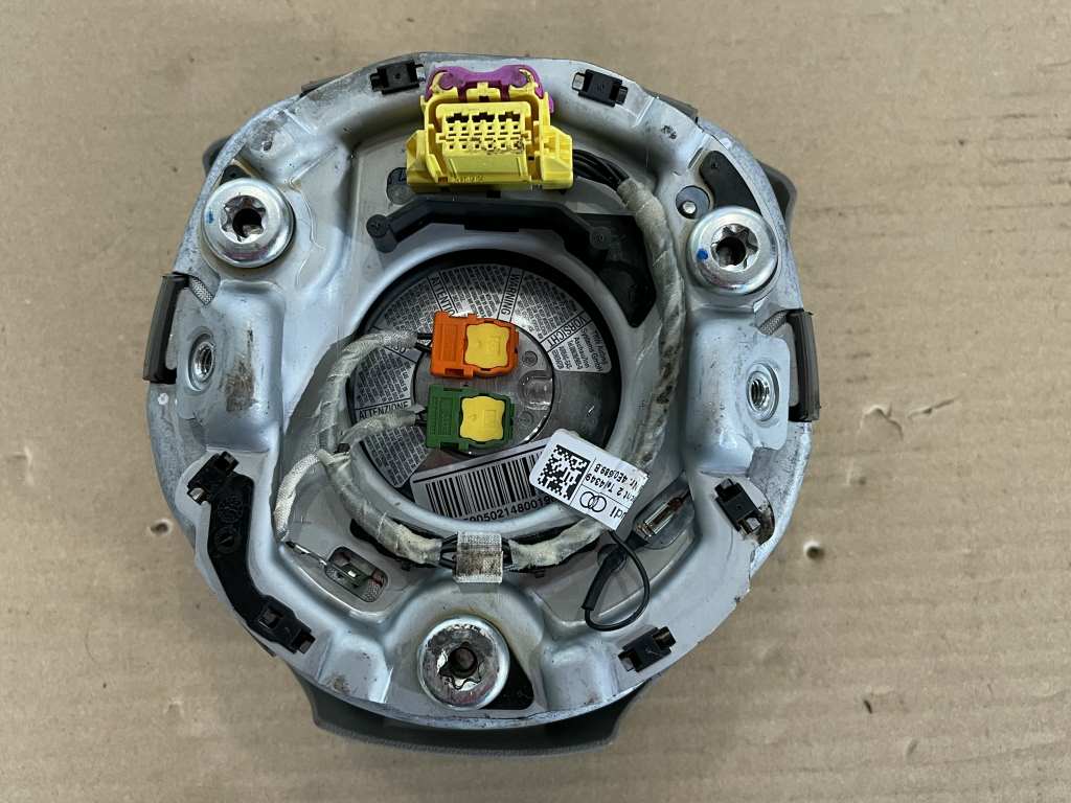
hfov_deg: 67.3
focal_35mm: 26
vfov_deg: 53.1
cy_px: 402
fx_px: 804
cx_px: 536
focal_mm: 5.1
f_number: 1.6
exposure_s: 1/60
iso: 200
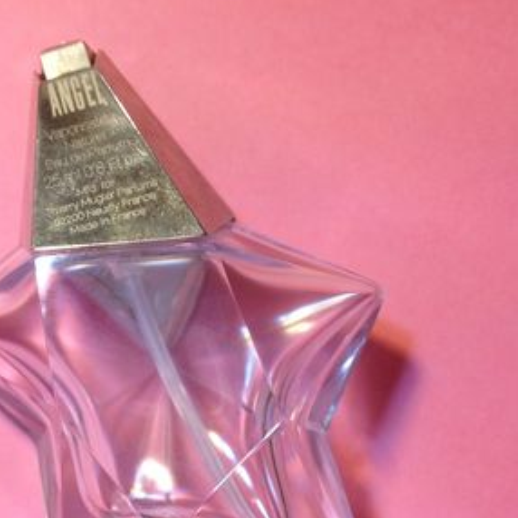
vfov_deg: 26.3
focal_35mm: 65
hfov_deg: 26.4
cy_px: 350
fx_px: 1100
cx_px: 208
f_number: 2.4
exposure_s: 1/60
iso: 64
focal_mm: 4.28
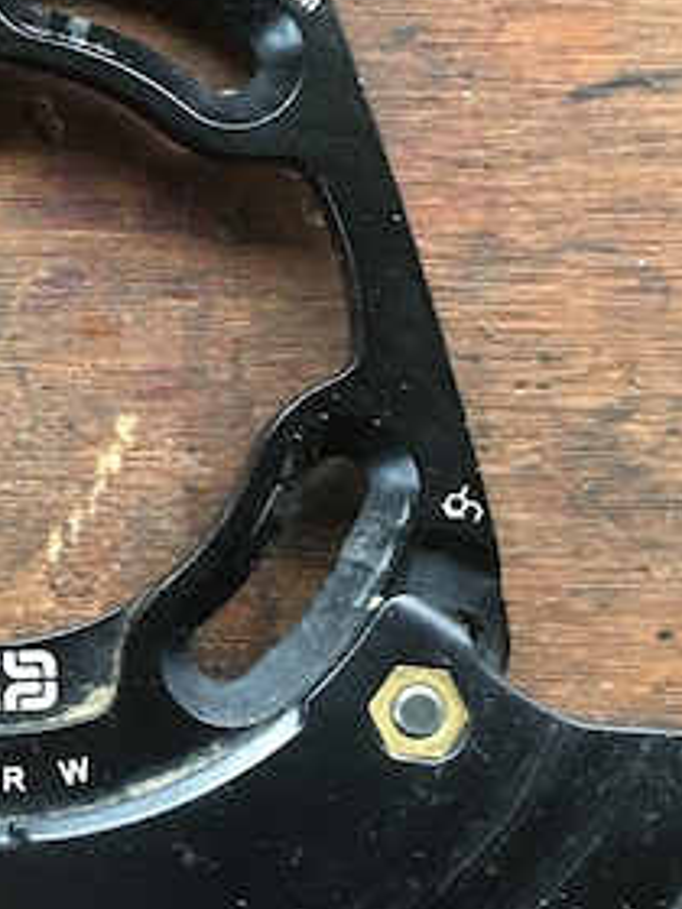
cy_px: 312
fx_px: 2180
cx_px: -205
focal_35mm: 83
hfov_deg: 16.8
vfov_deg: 23.5
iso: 100
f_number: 2.2
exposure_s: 1/30
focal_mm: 4.15
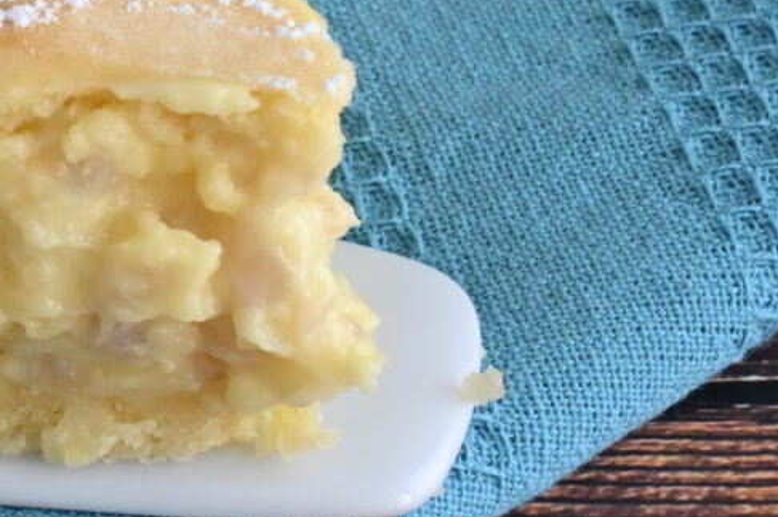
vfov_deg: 7.8
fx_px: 3756
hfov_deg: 11.4
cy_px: -51
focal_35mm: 174
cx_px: -384
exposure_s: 1/8
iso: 640
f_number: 11
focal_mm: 37
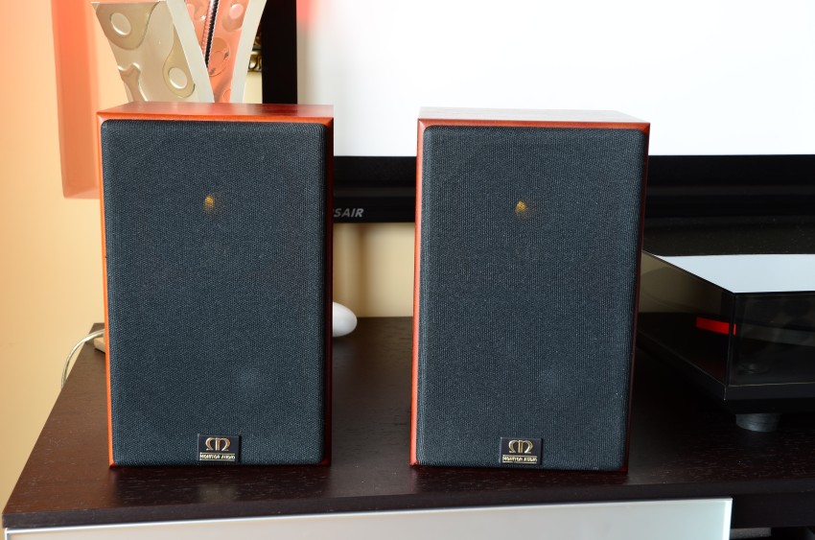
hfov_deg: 39.0
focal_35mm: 51
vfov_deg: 26.4
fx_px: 1152
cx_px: 408
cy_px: 270
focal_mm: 34
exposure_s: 1/1.3
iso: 100
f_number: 8
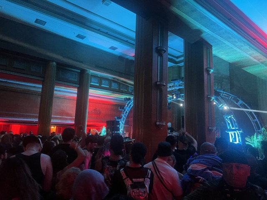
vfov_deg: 53.1
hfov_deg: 67.3
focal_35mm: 26
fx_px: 201
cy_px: 100
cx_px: 134
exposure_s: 1/30
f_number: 1.5
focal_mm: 5.7
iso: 800
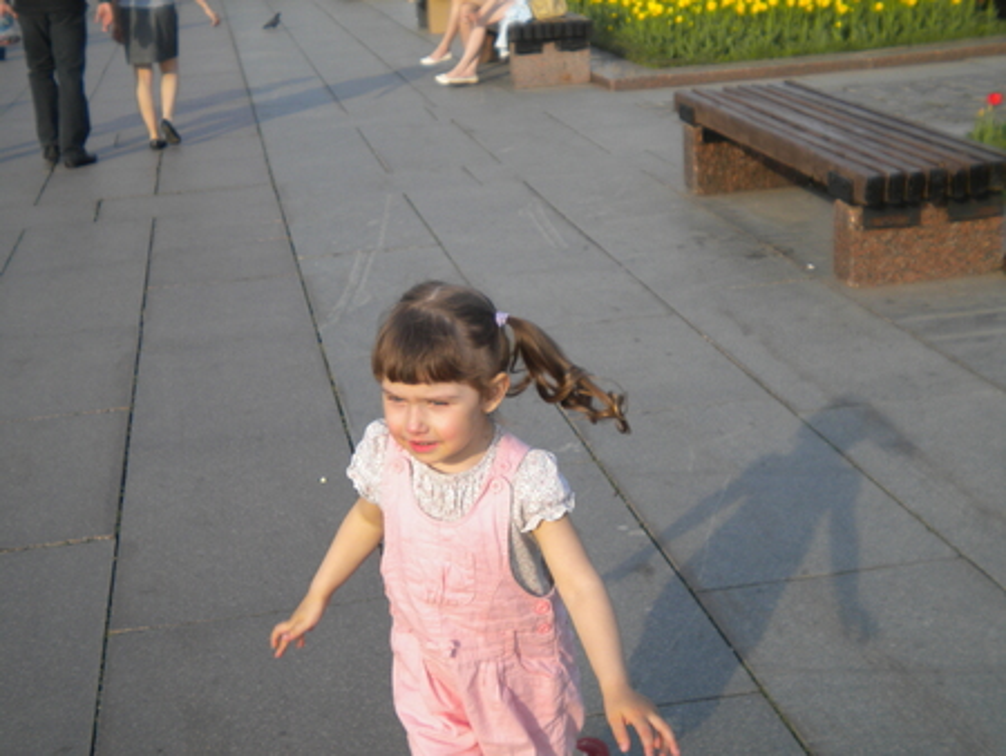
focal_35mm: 52
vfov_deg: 28.1
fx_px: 1512
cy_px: 378
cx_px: 503
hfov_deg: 36.8
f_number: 3.9
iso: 92
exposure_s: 1/424
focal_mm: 9.3
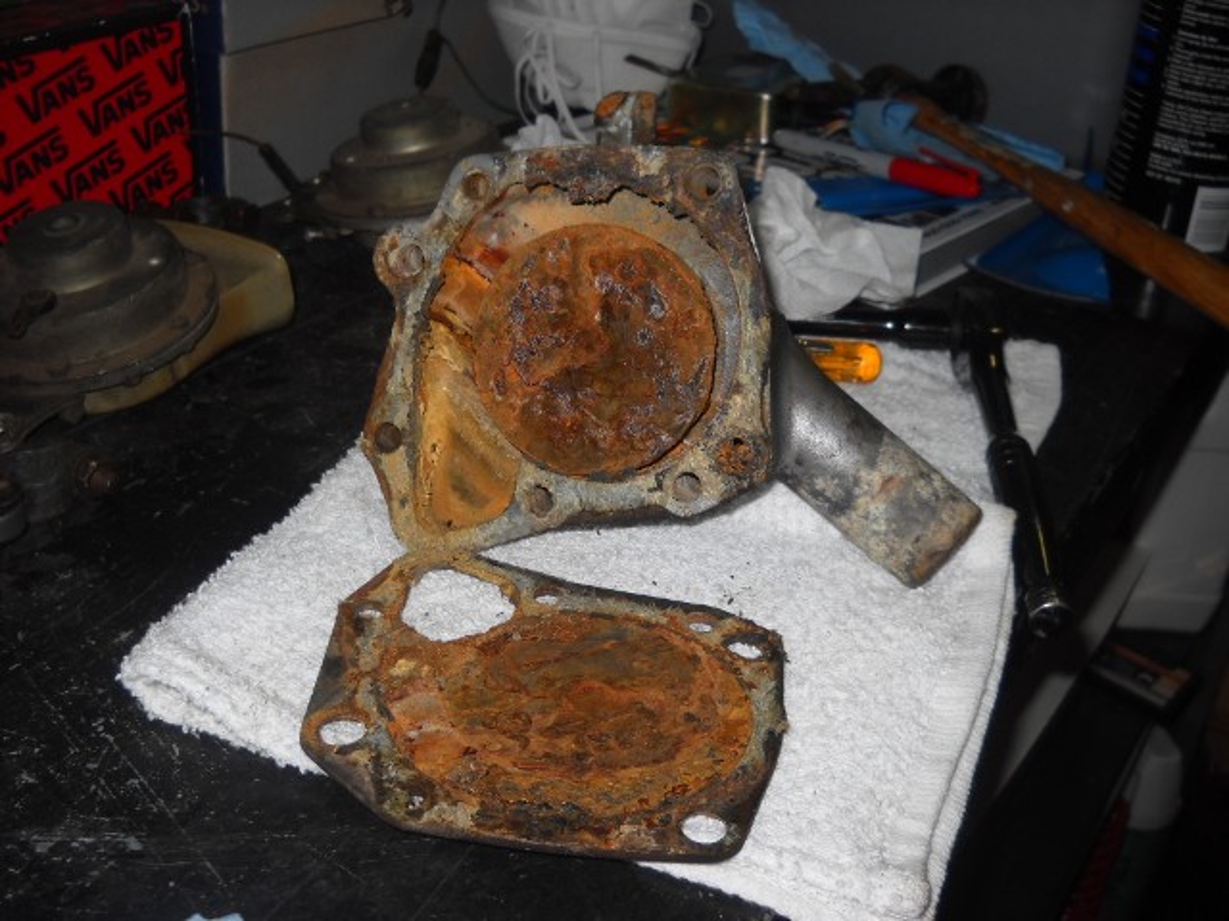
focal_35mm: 41
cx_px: 614
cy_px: 460
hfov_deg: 45.8
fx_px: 1456
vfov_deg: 35.1
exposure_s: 1/30
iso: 64
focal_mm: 6.72
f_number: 5.5
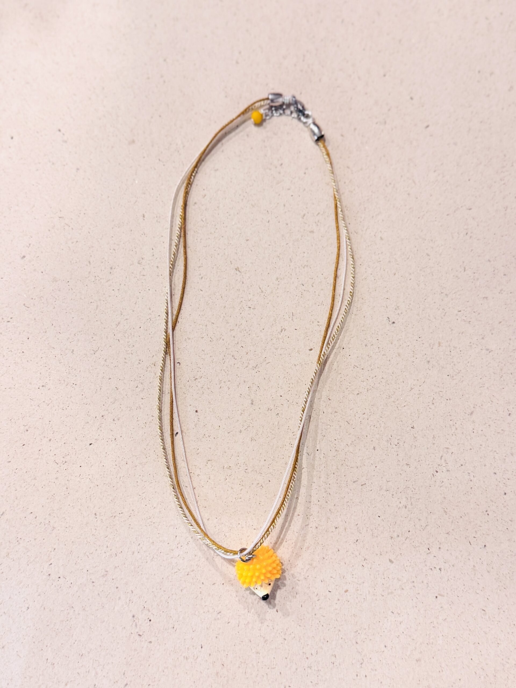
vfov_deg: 71.6
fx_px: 477
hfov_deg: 56.8
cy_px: 344
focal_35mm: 24
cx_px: 258
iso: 200
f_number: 1.78
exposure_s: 1/100
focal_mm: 6.76
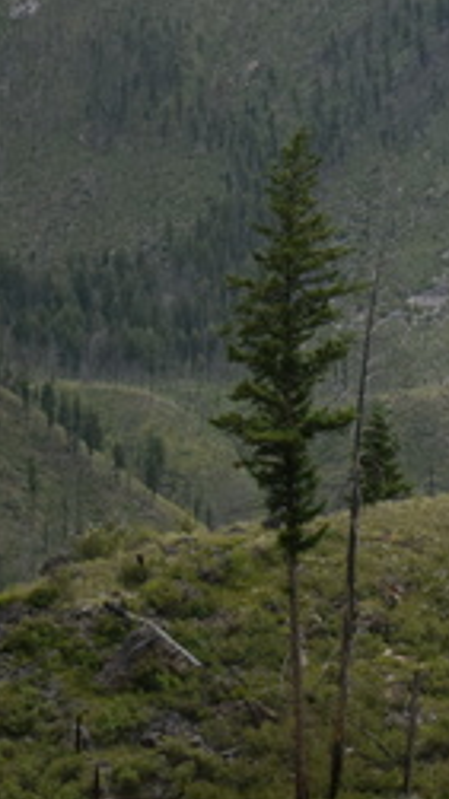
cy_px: 205
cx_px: 704
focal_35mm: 170
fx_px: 3602
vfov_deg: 12.6
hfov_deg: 7.0
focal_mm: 34
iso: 640
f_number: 4.5
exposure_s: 1/3200
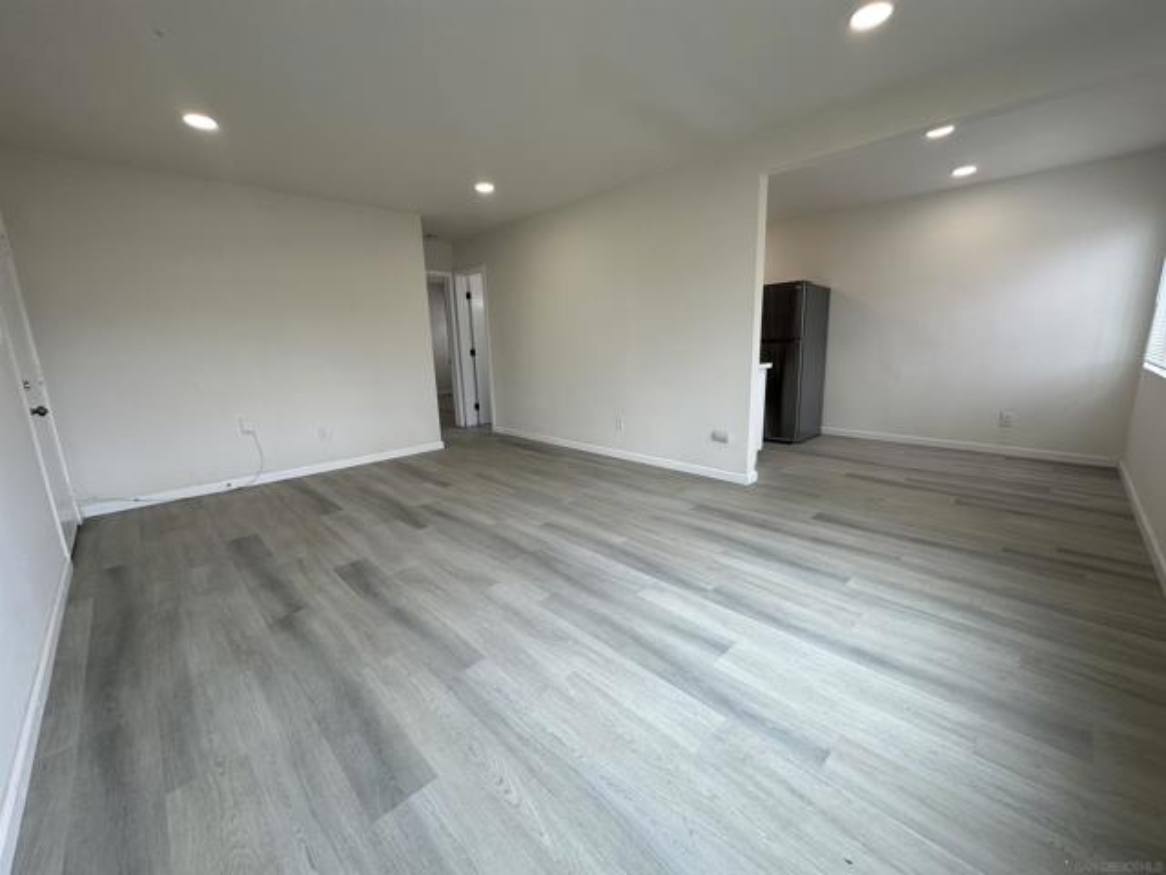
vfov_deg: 85.7
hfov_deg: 102.1
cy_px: 438
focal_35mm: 14
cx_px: 583
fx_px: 472
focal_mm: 2.22
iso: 50
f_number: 2.2
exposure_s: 1/120
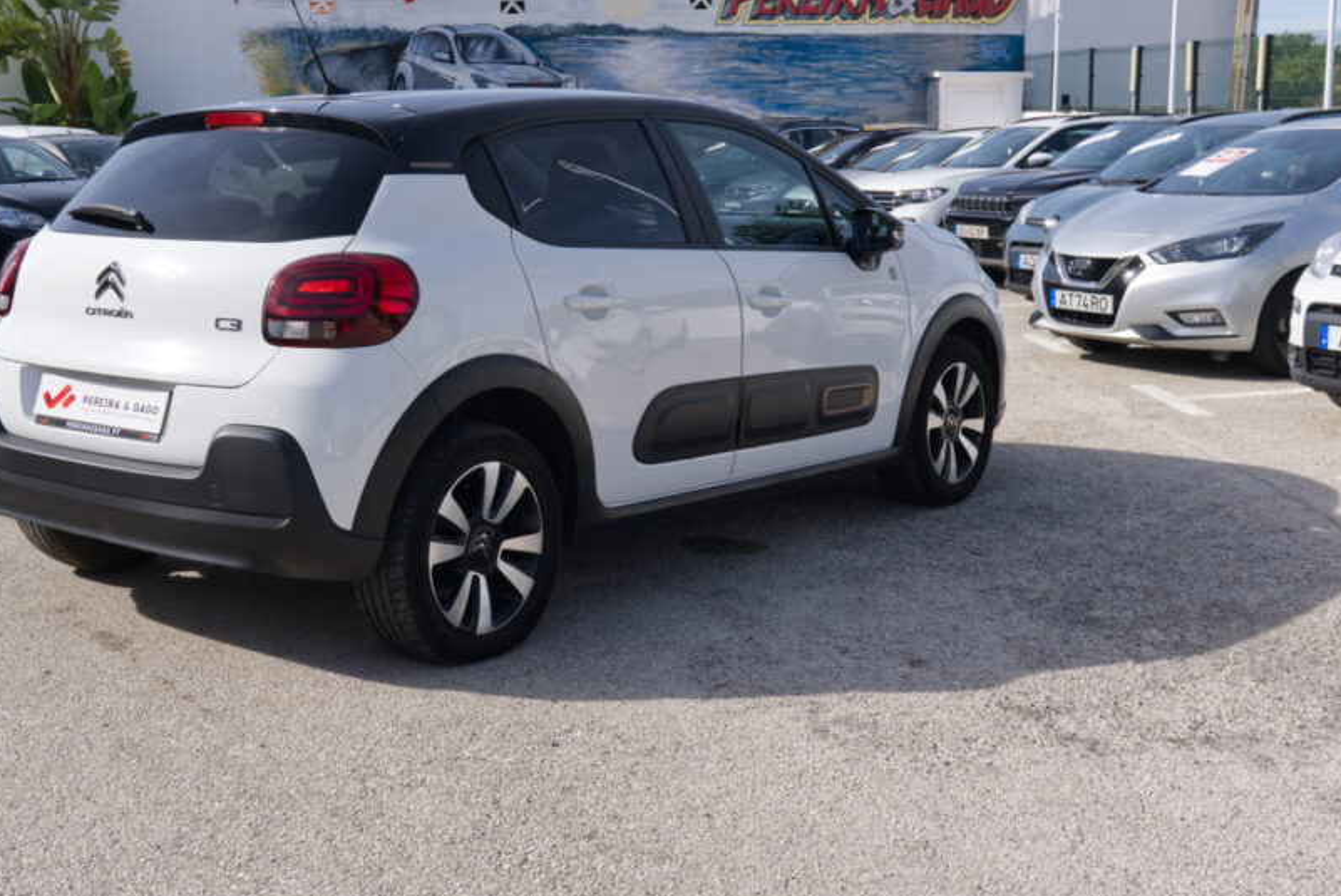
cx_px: 497
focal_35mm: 46
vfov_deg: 29.2
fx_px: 1714
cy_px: 341
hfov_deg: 42.4
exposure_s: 1/320
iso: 160
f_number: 8
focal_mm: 24.2
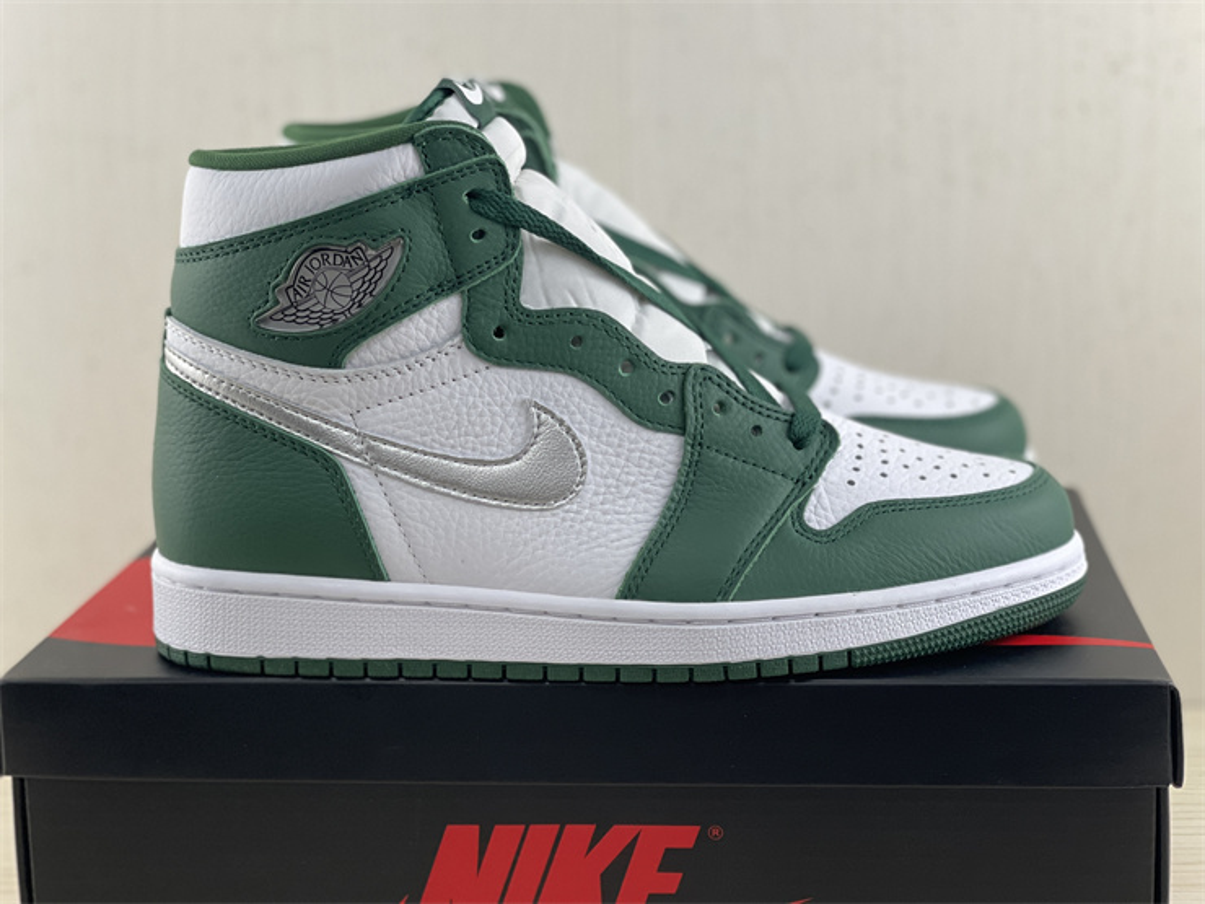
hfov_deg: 30.3
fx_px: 2228
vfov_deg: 22.9
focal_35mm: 64
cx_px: 602
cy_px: 452
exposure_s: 1/100
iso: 160
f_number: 2.2
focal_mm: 7.5
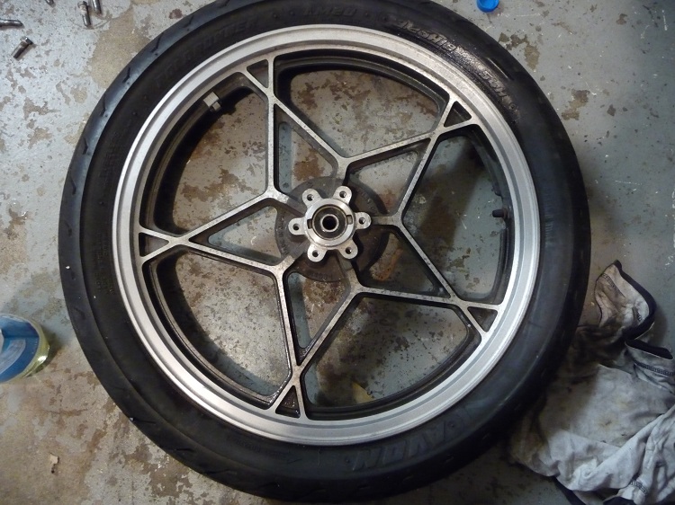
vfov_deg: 49.7
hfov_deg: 63.5
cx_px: 338
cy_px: 252
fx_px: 546
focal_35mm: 28
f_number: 3.3
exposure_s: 1/15
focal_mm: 4.7
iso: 800
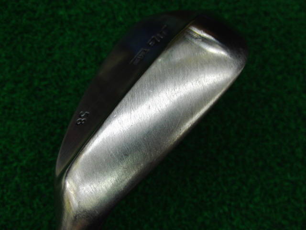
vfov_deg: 38.7
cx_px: 153
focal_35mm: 37
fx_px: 327
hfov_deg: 50.1
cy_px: 115
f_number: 3.6
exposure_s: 1/80
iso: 200
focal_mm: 6.42
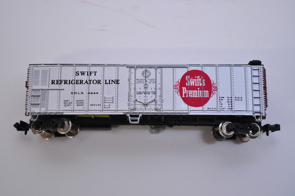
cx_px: 148
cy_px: 98
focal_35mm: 68
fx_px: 552
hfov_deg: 29.9
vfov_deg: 20.1
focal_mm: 45
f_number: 5.3
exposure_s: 1/125
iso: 1000
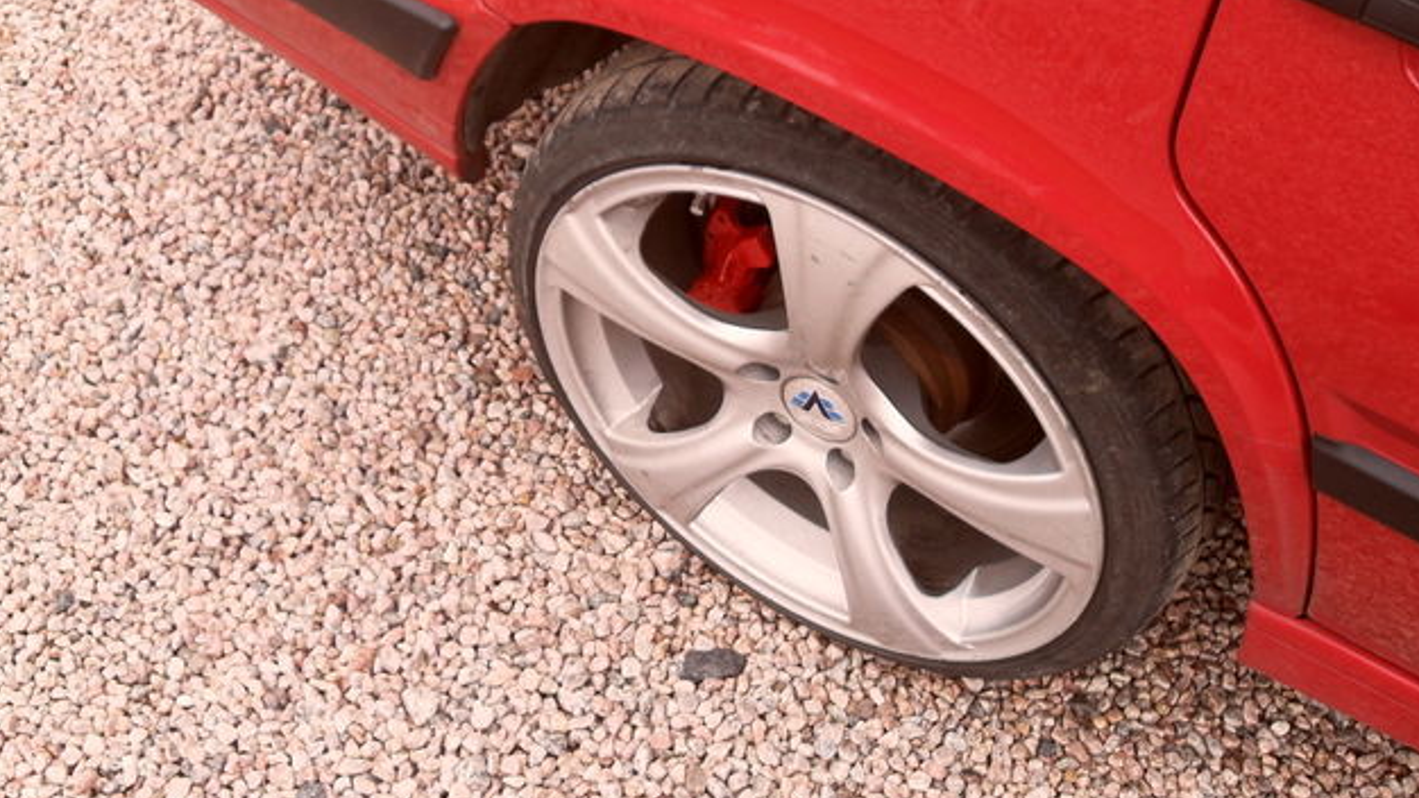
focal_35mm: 39
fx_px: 1467
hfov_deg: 51.6
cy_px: 358
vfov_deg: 30.4
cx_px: 703
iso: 100
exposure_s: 1/125
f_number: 2.8
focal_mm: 6.2
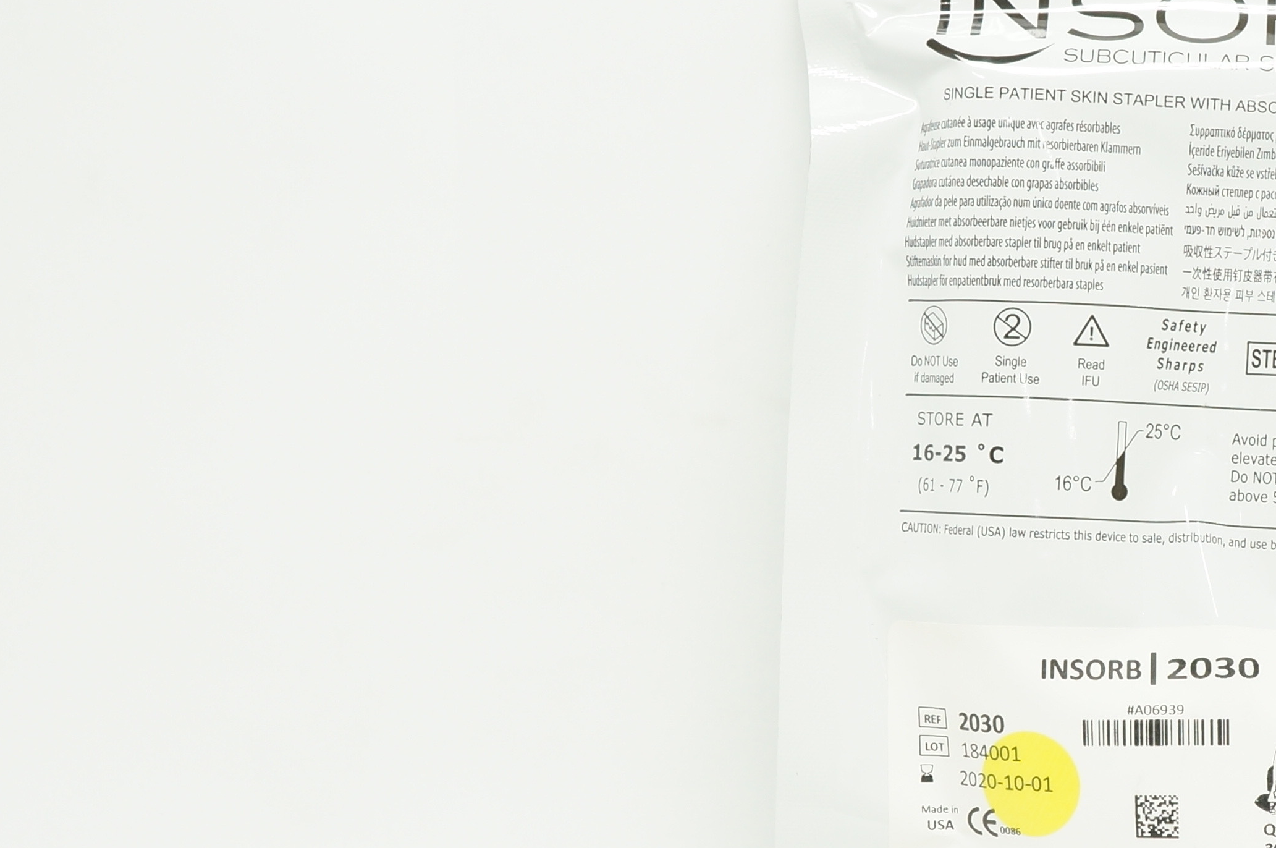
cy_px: 547
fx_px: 3158
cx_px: 1150
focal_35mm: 89
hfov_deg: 22.3
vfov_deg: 15.3
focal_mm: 25
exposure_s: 1/40
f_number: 6.3
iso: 400
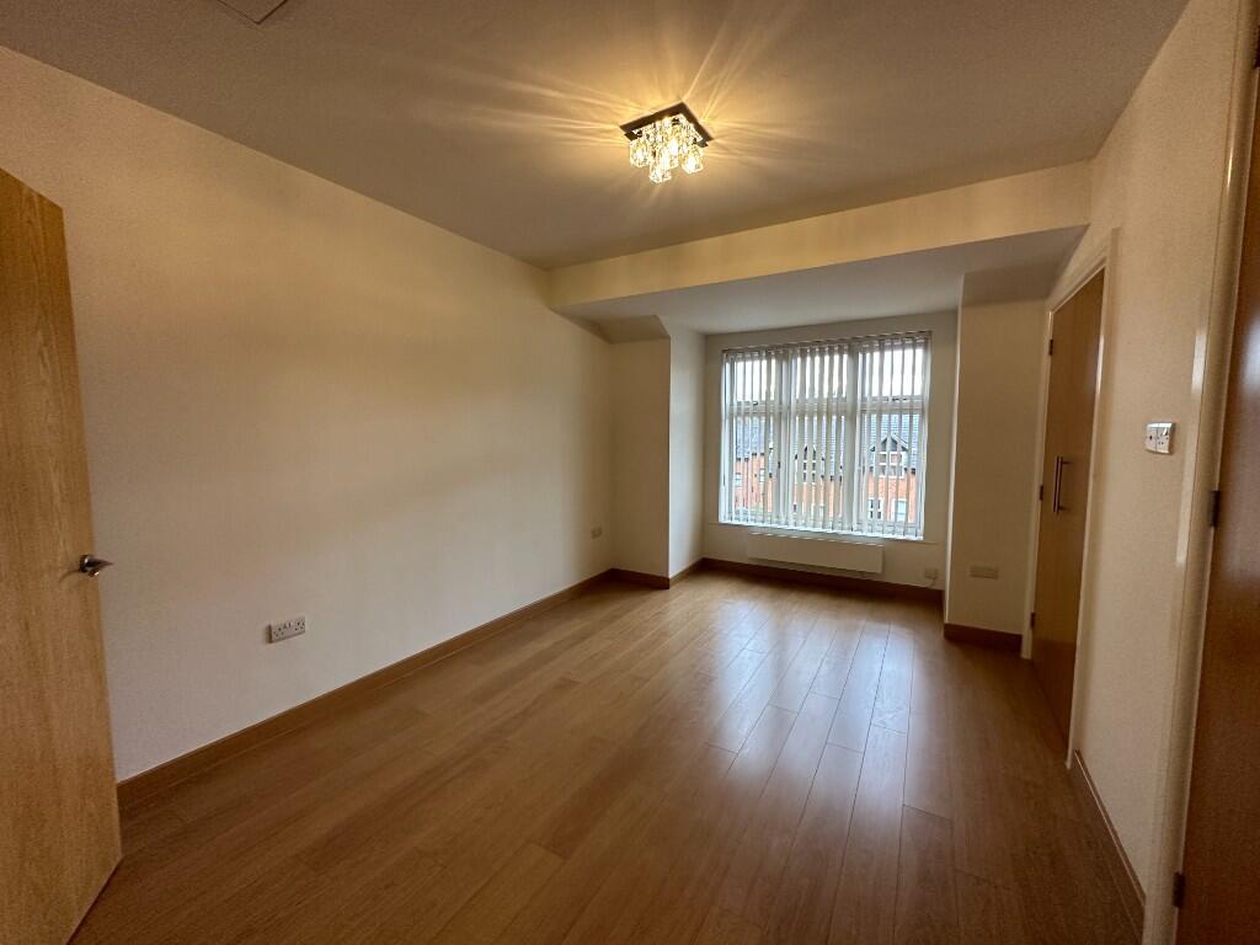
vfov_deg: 85.7
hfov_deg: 102.1
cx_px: 630
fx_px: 510
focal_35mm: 14
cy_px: 472
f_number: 2.2
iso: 250
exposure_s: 1/100
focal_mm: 2.22
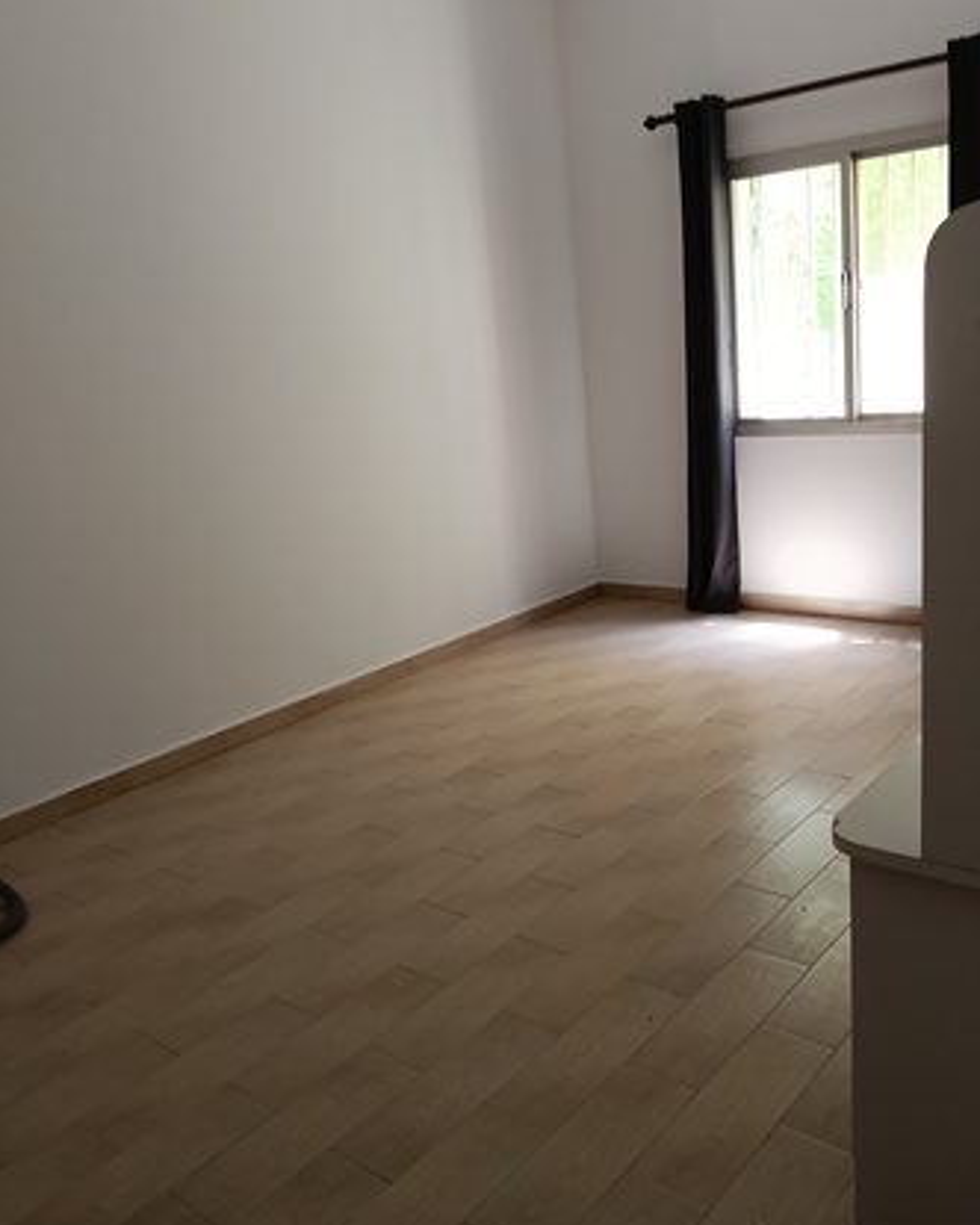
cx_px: 497
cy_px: 598
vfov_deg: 60.4
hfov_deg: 50.0
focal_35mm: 29
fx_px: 1051
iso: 320
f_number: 1.8
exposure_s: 1/33.3
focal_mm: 3.98
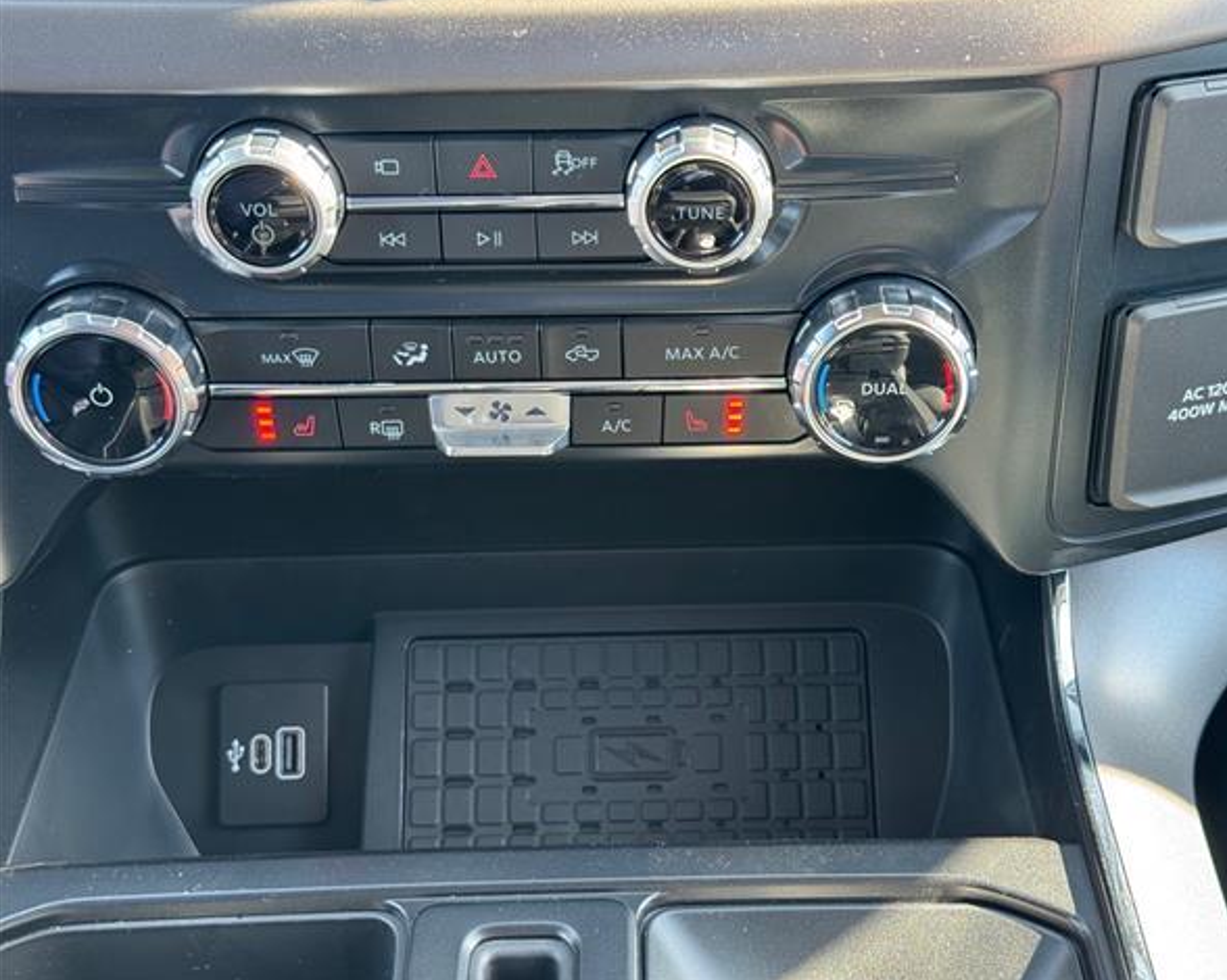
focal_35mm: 51
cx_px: 666
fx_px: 1851
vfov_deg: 29.7
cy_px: 486
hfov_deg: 36.6
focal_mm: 6.76
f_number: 1.78
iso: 125
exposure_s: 1/60
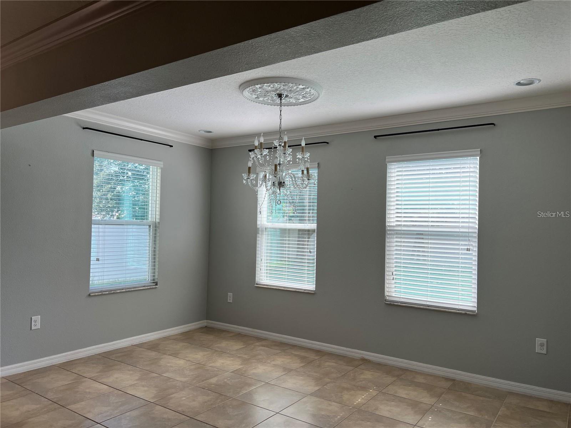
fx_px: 429
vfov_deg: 53.1
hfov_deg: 67.3
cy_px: 214
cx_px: 286
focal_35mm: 26
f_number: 1.5
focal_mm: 5.7
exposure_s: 1/247
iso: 40
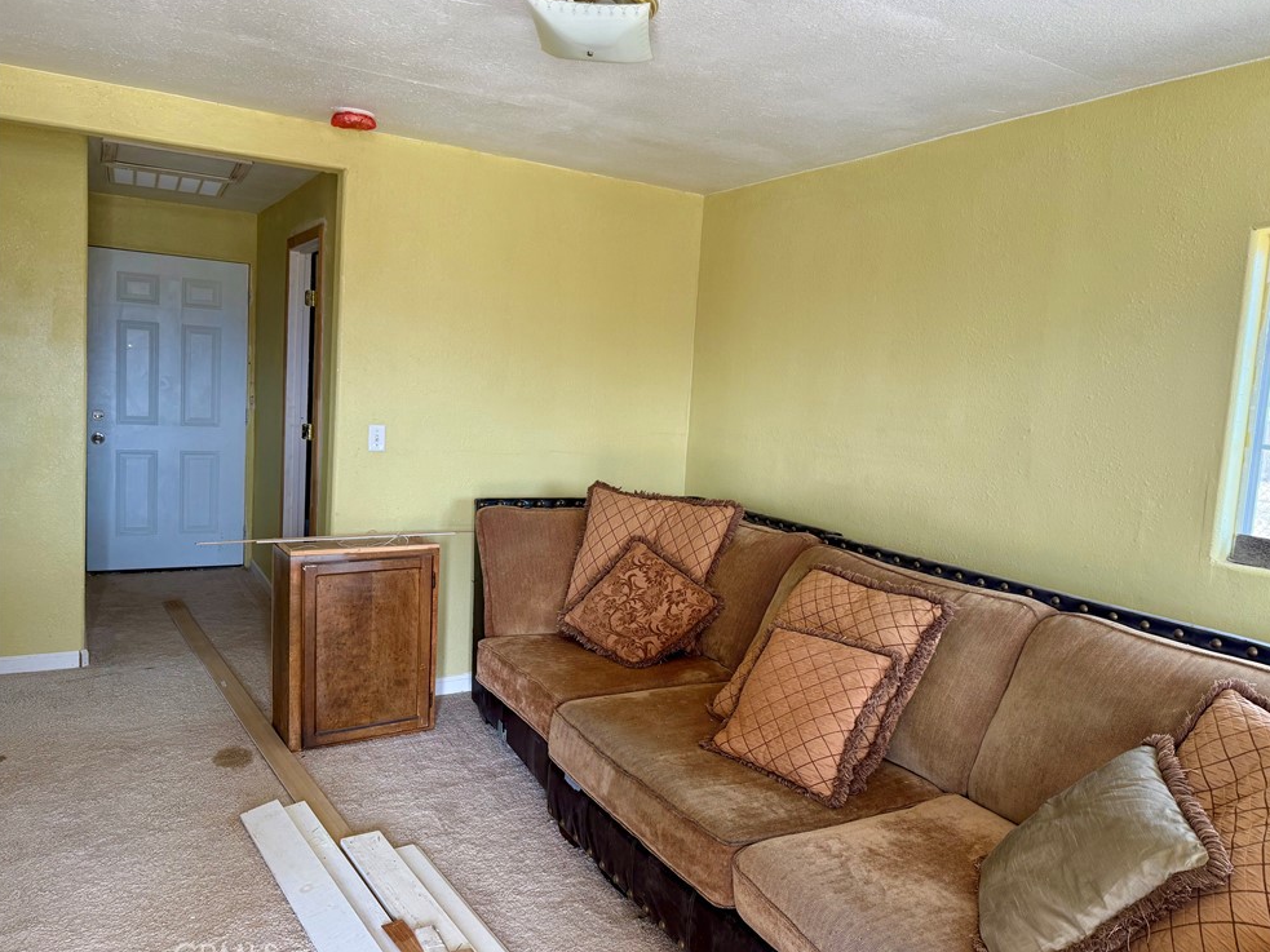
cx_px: 658
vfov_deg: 54.9
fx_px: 917
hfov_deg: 69.4
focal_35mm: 25
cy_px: 478
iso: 125
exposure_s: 1/159
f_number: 1.78
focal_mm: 6.76
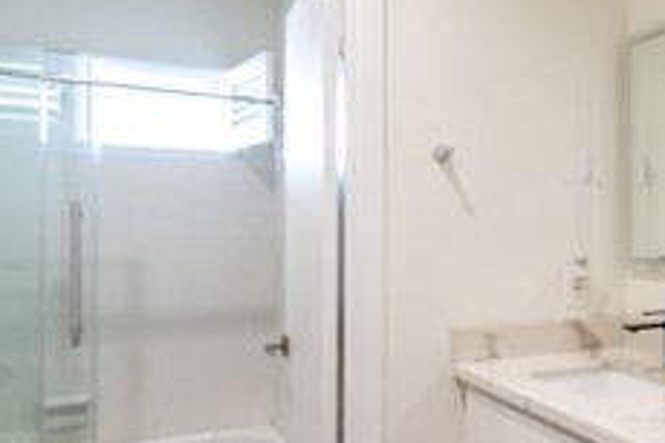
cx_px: 729
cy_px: 232
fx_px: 720
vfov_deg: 34.2
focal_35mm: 39
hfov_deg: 40.3
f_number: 2.8
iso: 400
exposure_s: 1/160
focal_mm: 14
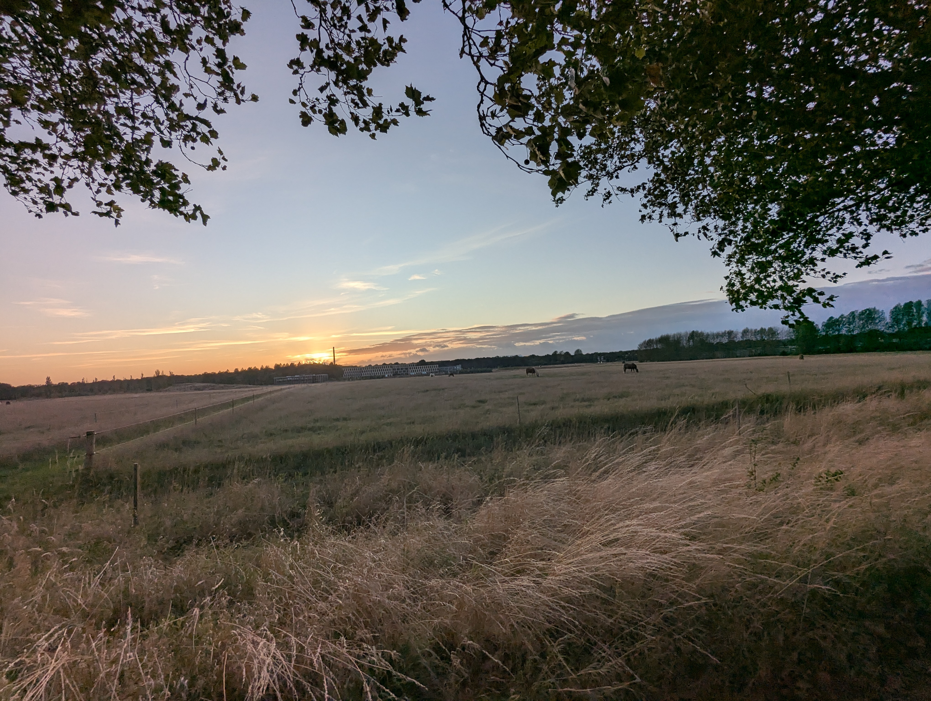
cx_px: 466
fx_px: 431
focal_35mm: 16
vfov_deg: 78.2
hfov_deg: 94.4
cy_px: 350
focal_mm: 2.35
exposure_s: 1/684
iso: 35
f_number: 2.2
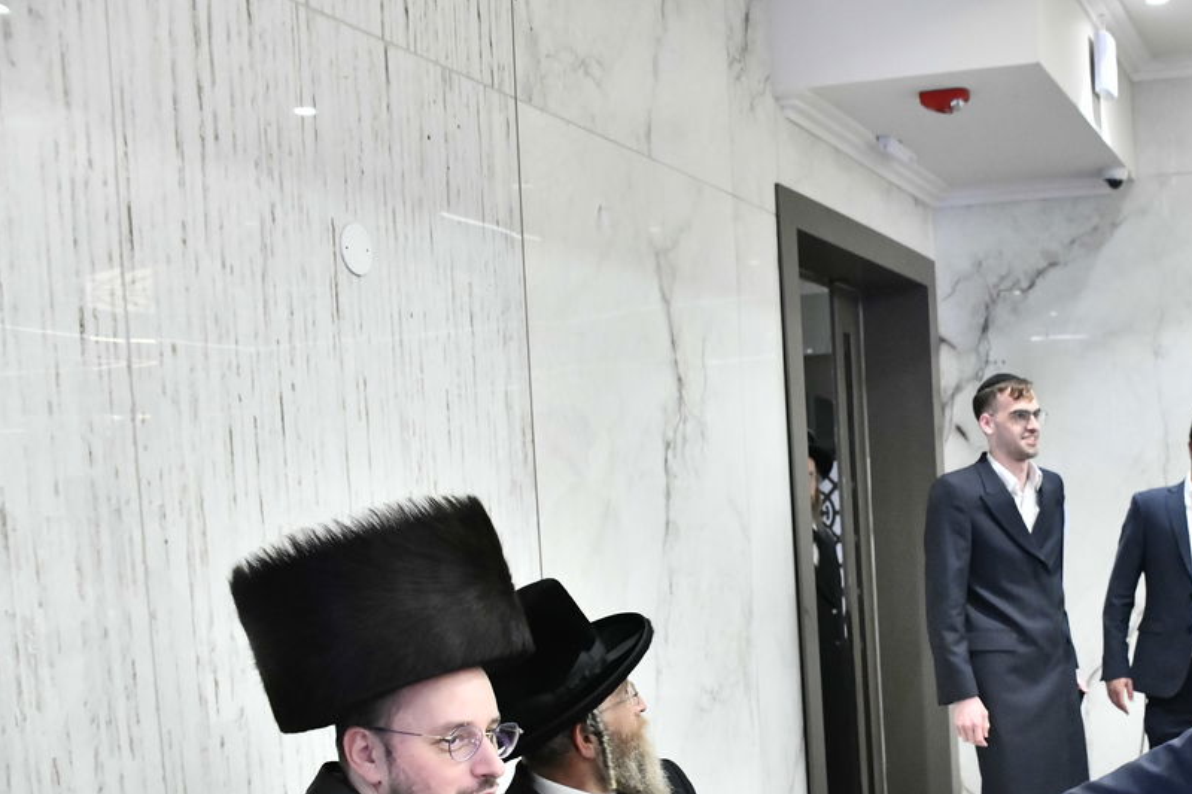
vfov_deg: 26.8
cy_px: 670
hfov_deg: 38.3
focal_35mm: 49
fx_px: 1622
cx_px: 1016
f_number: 5.6
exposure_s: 1/125
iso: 4000
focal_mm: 28
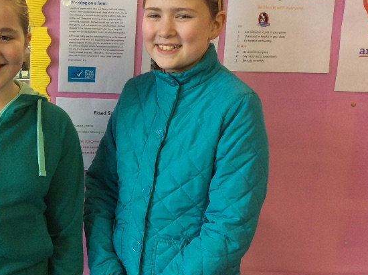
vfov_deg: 25.6
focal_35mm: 57
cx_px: 69
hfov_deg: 32.8
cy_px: 122
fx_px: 605
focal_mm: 3.3
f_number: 2.4
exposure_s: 1/25
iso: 64
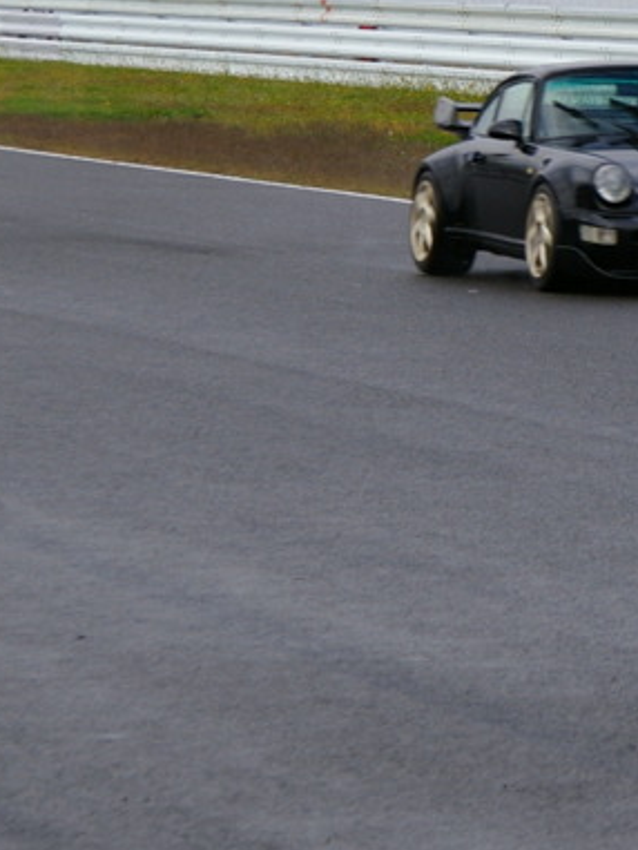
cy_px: 308
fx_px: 7417
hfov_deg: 4.9
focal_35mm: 302
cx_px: 932
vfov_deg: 6.6
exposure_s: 1/350
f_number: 8
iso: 200
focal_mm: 78
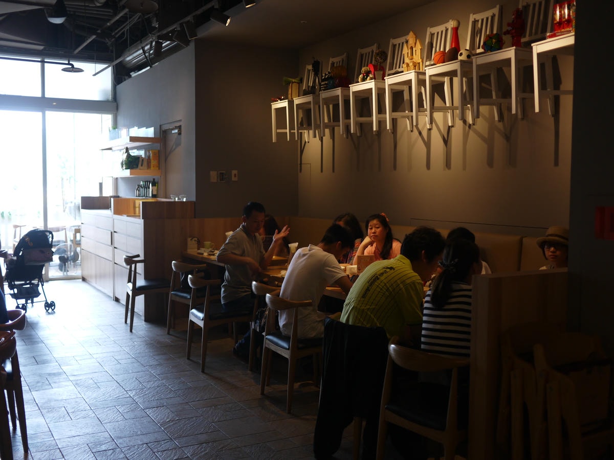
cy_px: 230
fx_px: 709
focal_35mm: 40
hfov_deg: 46.8
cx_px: 307
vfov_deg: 36.0
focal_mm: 20
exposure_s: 1/60
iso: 160
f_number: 1.7
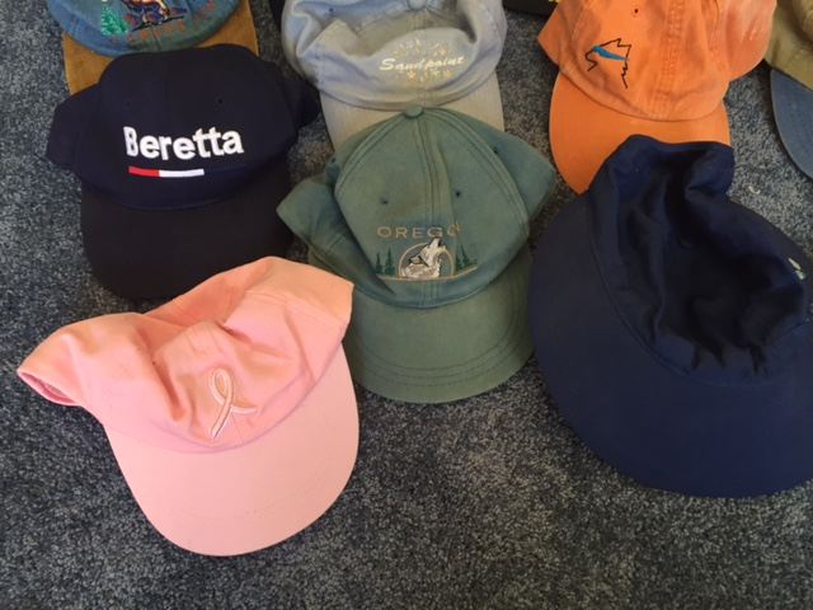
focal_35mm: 29
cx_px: 406
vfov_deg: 48.2
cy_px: 305
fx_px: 681
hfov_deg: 61.7
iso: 64
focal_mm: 4.15
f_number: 2.2
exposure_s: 1/30
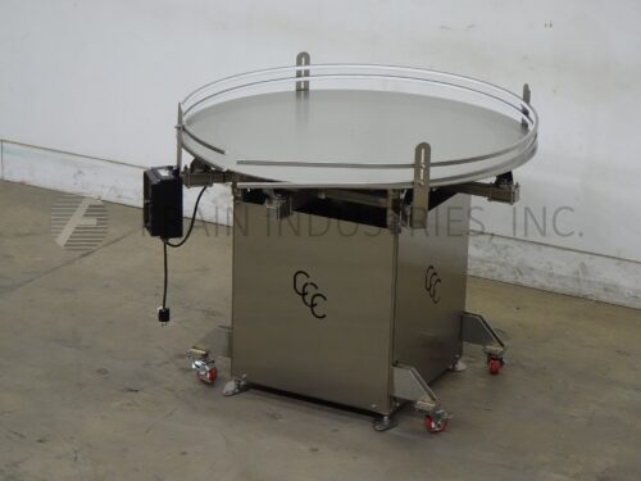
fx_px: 1889
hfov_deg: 19.3
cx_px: 320
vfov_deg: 14.5
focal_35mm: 102
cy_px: 240
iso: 800
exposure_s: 1/125
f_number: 5
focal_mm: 16.13
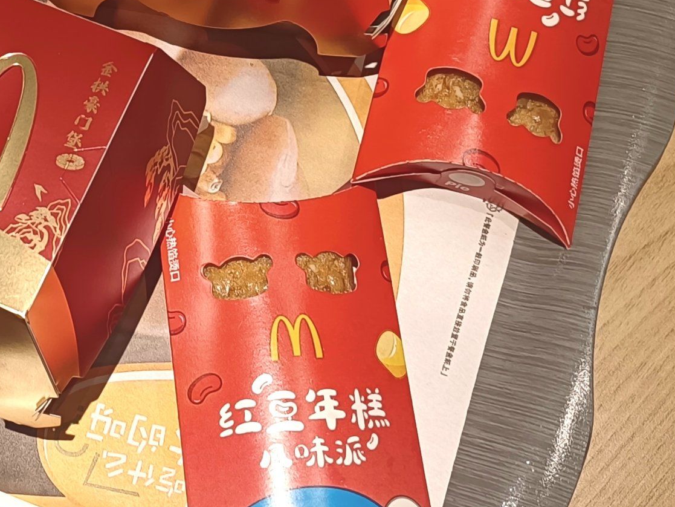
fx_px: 1287
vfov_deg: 22.1
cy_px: 148
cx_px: 37
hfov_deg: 28.0
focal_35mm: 66
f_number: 1.9
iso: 197
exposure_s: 1/50
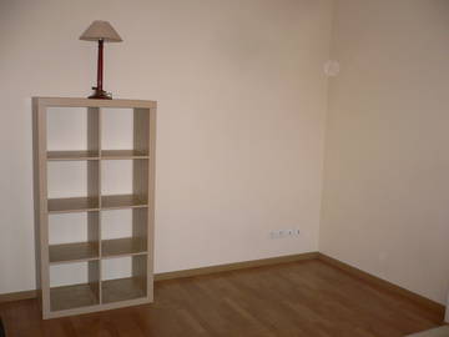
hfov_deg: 52.6
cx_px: 224
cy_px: 168
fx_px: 454
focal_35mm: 35
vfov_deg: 40.7
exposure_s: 1/60
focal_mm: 5.8
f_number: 2.8
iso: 200
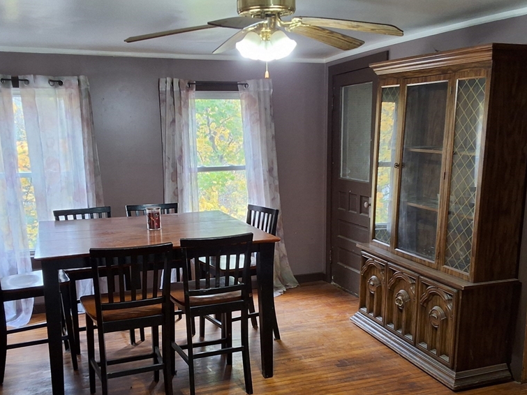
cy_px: 251
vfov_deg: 37.4
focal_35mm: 38
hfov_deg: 49.0
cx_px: 259
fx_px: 578
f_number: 1.9
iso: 125
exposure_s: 1/40
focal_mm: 2.91
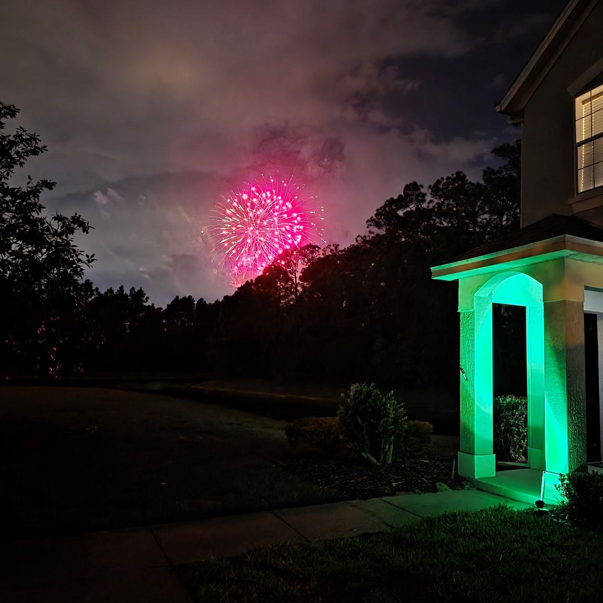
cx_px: 379
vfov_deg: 57.3
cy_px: 294
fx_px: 552
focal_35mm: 28
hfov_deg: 56.6
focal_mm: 6.3
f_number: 1.7
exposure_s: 1/15
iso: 3200
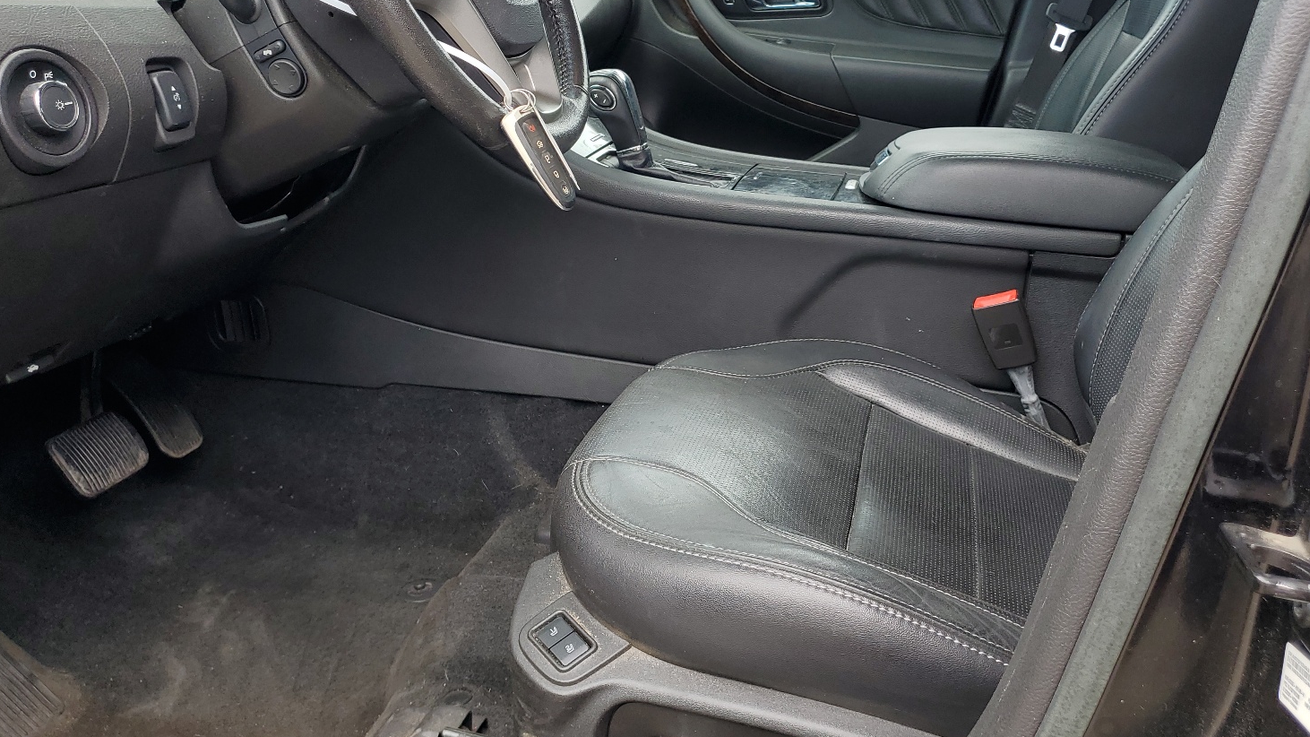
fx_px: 1077
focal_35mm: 31
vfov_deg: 37.3
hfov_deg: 62.6
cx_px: 677
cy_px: 241
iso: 50
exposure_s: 1/370
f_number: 1.5
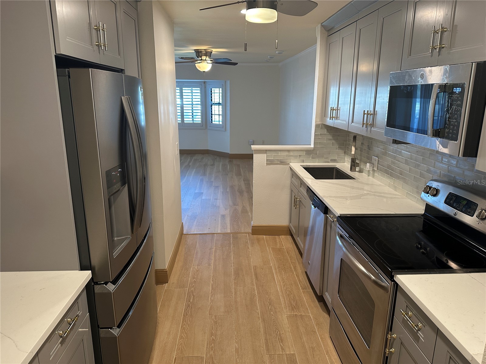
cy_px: 182
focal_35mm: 24
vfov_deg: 56.8
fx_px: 337
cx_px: 243
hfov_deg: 71.6
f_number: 1.78
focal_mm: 6.86
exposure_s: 1/60
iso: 200
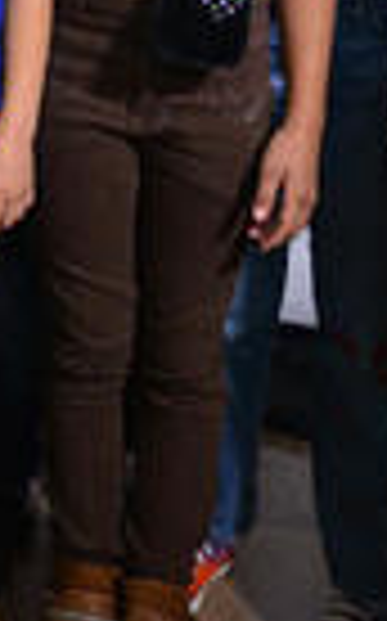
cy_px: -104
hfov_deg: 14.4
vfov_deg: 25.3
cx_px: -405
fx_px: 1251
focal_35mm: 74
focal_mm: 20
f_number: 2.8
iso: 1000
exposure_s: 1/200
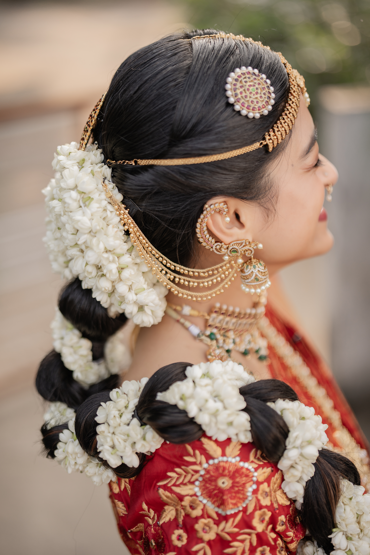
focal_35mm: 50
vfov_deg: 39.6
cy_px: 278
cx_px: 185
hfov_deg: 27.0
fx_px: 771
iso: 100
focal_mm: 50
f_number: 1.4
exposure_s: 1/1250
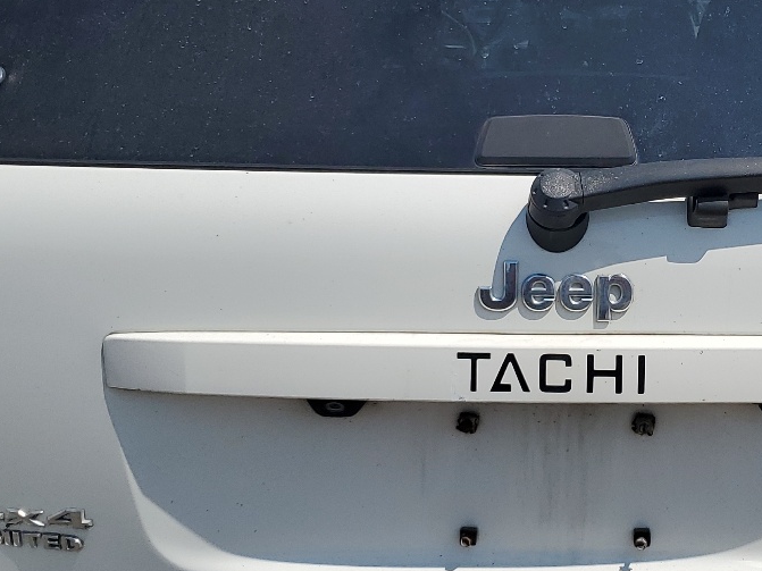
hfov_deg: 30.7
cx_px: 568
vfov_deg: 23.6
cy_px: 325
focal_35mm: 62
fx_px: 1365
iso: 50
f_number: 1.5
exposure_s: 1/10000
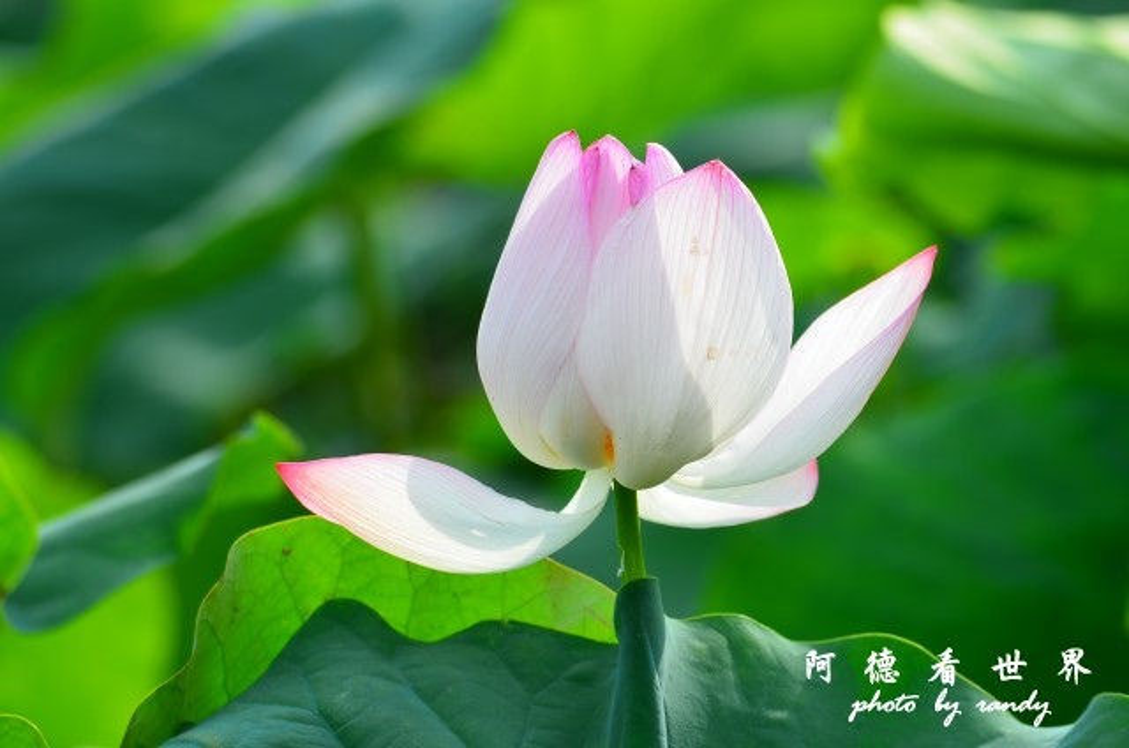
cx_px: 564
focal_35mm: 420
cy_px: 374
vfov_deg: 3.3
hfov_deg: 4.9
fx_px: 13145
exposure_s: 1/250
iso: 100
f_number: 6.3
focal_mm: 280
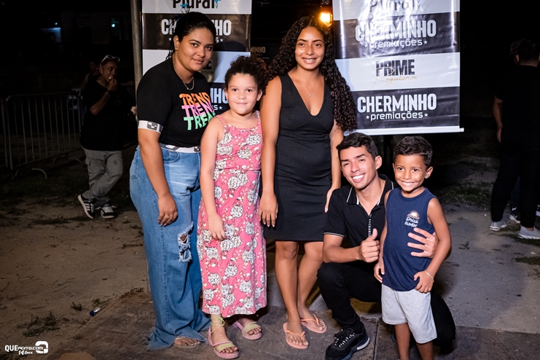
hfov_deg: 53.1
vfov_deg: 36.9
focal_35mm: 36
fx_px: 540
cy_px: 180
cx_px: 270
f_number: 2.8
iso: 2500
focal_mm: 24
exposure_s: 1/250
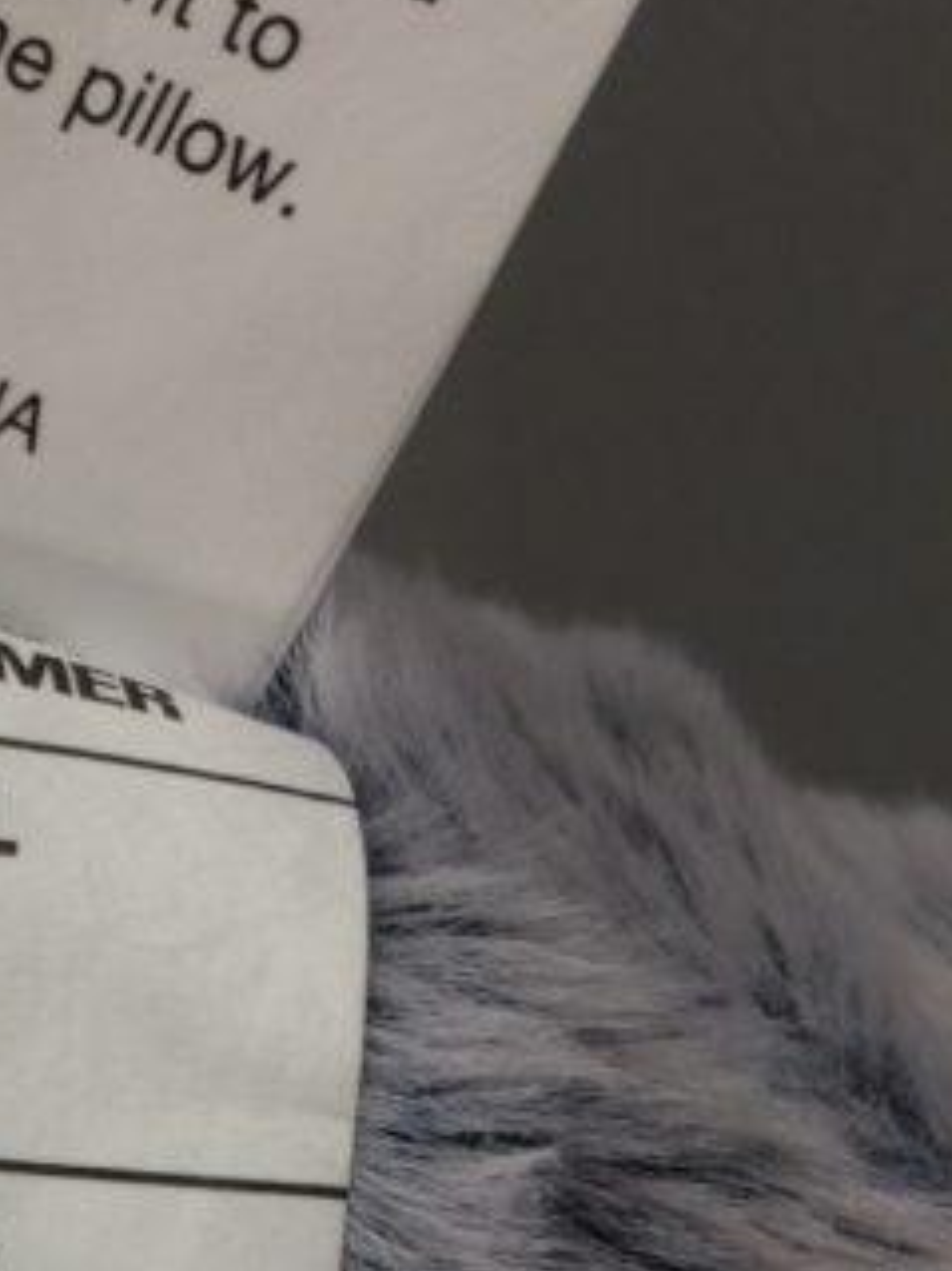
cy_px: 1753
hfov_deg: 14.6
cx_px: -558
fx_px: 3412
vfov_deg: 19.1
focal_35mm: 93
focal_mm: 4.15
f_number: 2.2
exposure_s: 1/33
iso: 32
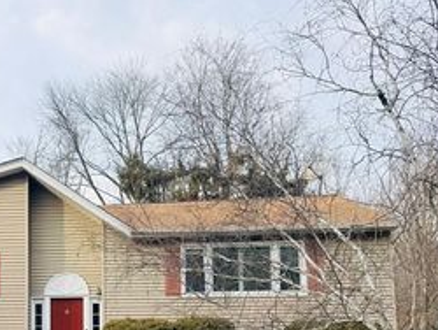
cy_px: 296
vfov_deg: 29.1
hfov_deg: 37.4
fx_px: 608
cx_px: 54
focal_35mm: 48
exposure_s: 1/1271
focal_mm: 6.76
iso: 80
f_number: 1.78
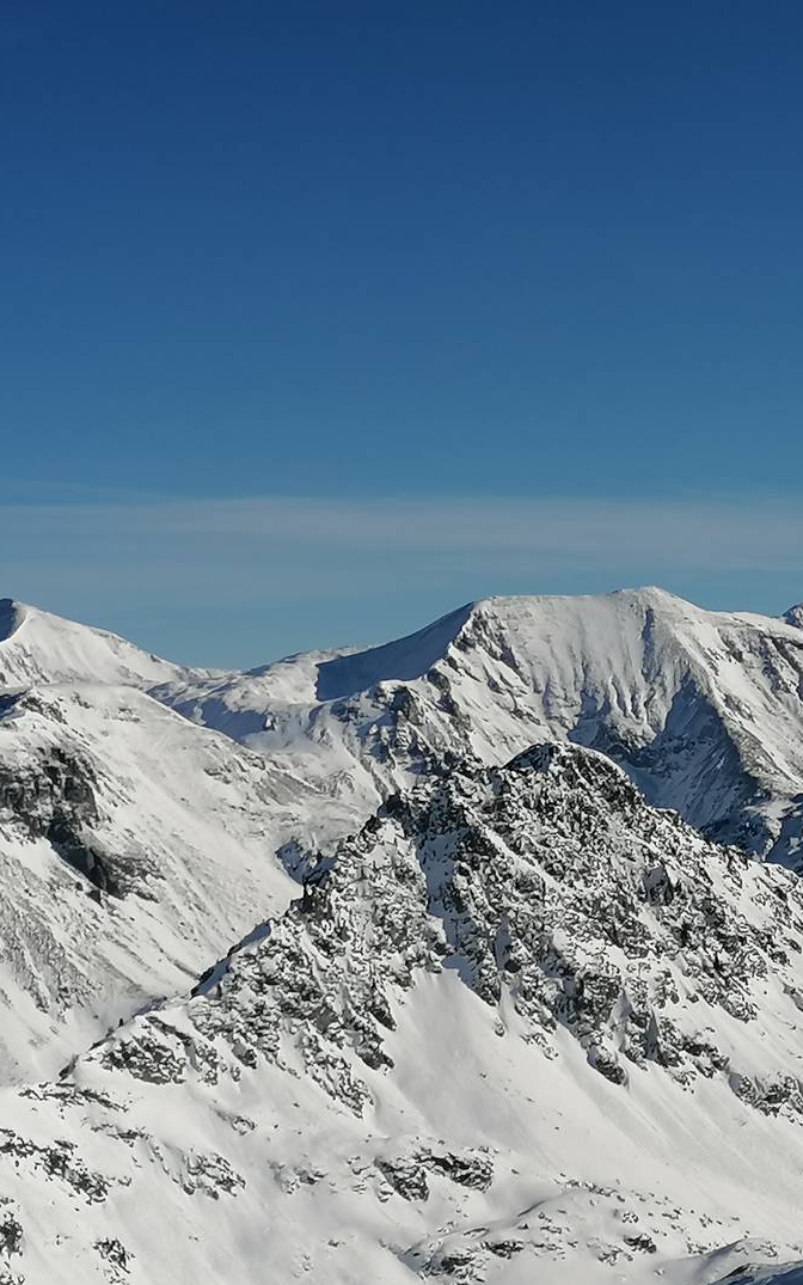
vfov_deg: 23.6
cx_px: 615
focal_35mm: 88
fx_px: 3081
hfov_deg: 14.8
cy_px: 644
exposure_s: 1/4255
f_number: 1.8
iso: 50
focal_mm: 4.75
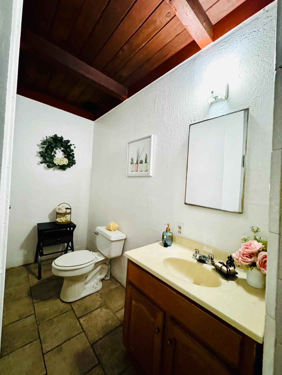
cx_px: 141
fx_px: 152
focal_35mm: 14
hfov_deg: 85.7
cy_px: 188
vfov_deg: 102.1
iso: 1000
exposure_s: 1/60
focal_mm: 2.22
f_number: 2.2
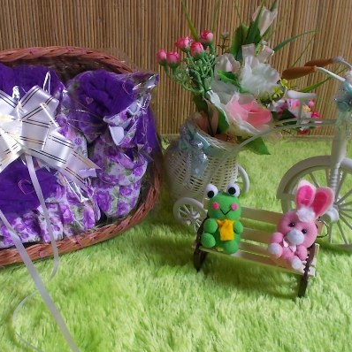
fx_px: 426
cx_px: 155
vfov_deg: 44.9
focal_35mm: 37
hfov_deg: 44.8
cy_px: 169
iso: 80
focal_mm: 4.6
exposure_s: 1/30
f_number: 3.2
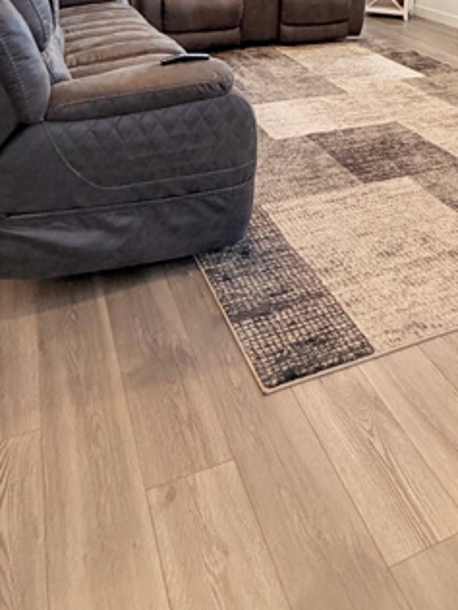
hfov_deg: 41.7
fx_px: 600
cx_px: 267
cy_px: -87
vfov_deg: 41.1
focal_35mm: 34
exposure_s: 1/120
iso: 250
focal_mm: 2.22
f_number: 2.2
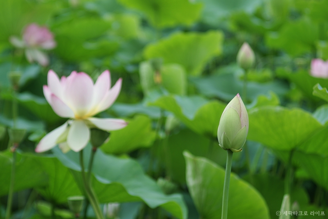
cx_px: 164
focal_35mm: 158
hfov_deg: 13.0
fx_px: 1436
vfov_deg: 8.7
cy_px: 110
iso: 100
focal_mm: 105
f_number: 4
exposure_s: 1/50
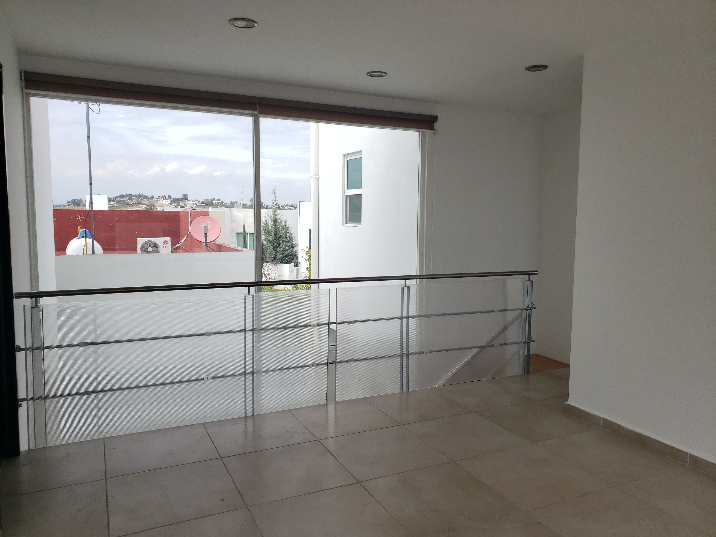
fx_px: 538
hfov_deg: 67.3
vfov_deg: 53.1
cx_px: 358
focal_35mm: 26
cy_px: 268
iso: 50
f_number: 1.5
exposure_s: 1/1527
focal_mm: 4.3
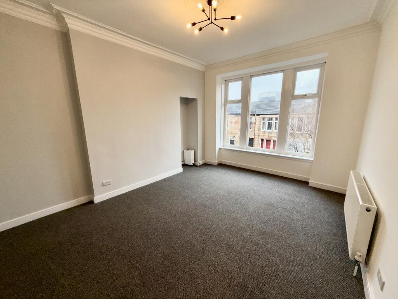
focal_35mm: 14
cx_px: 199
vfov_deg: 85.7
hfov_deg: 102.1
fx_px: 161
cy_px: 150
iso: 20
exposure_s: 1/122
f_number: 2.2
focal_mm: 2.22
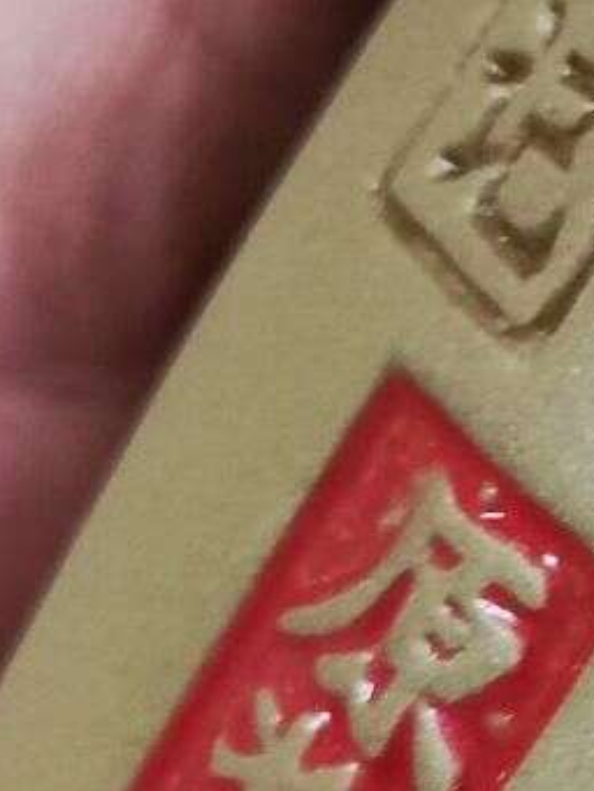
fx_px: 3430
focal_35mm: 150
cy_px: 480
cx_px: 1241
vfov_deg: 13.2
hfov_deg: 9.2
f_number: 1.79
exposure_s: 1/50
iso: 783
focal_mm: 4.71
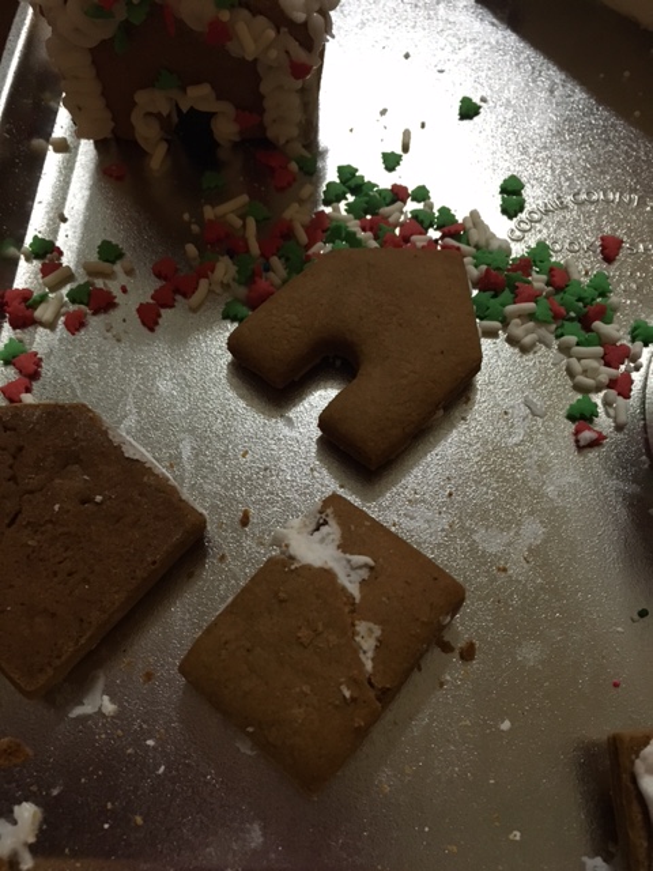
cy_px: 436
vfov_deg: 61.7
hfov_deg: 48.2
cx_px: 326
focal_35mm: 29
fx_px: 729
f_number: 2.2
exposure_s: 1/30
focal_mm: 4.15
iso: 200
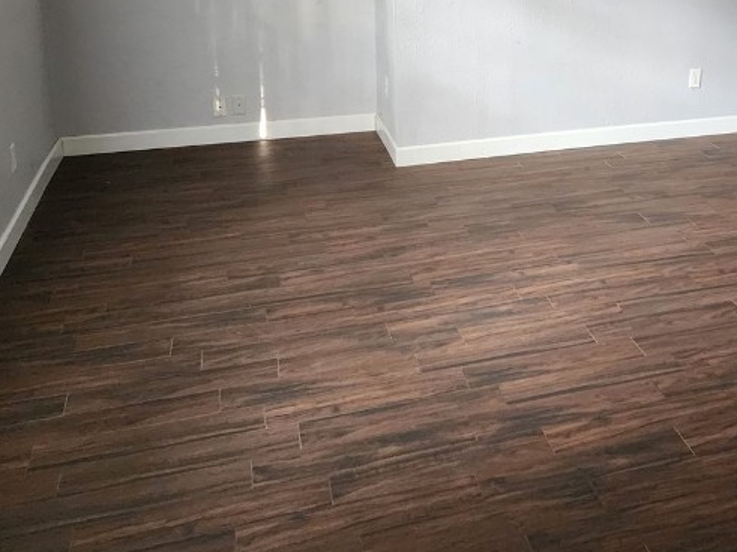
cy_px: 58
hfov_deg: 36.9
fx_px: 1022
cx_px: 674
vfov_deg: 29.1
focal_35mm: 48
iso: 1000
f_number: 1.8
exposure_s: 1/120
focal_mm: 6.4
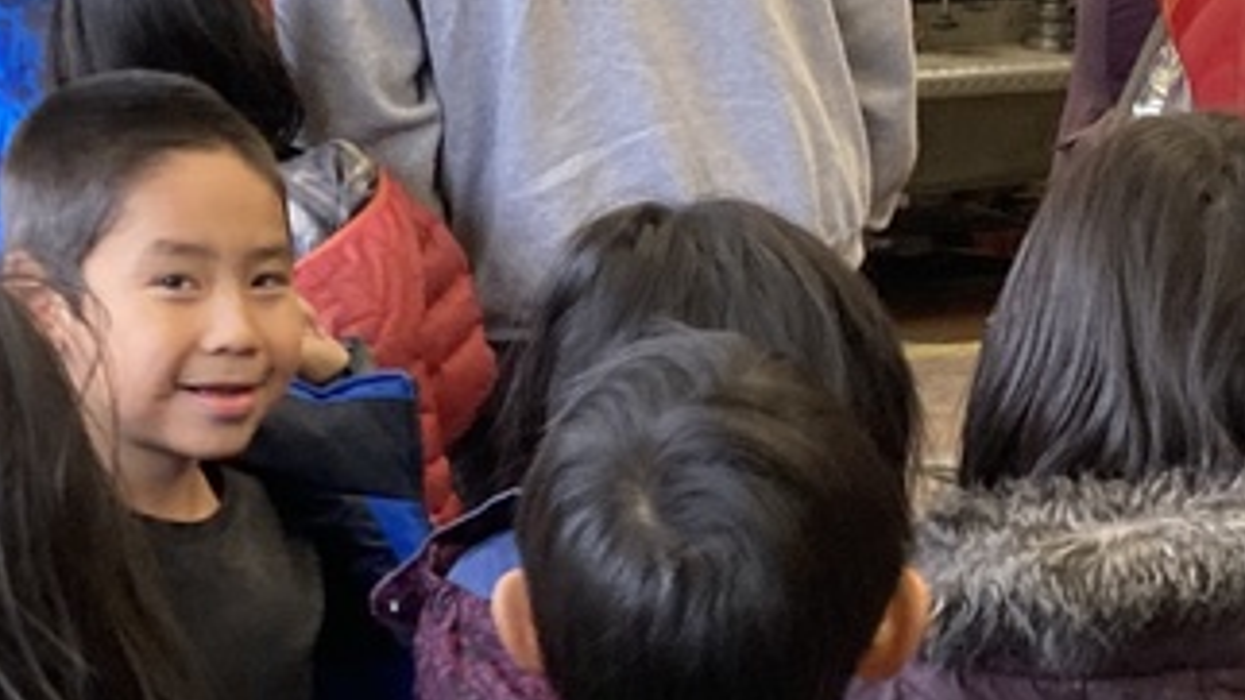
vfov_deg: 12.3
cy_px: 677
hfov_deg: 21.8
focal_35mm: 97
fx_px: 3202
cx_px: 329
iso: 320
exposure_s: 1/60
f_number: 1.8
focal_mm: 3.99
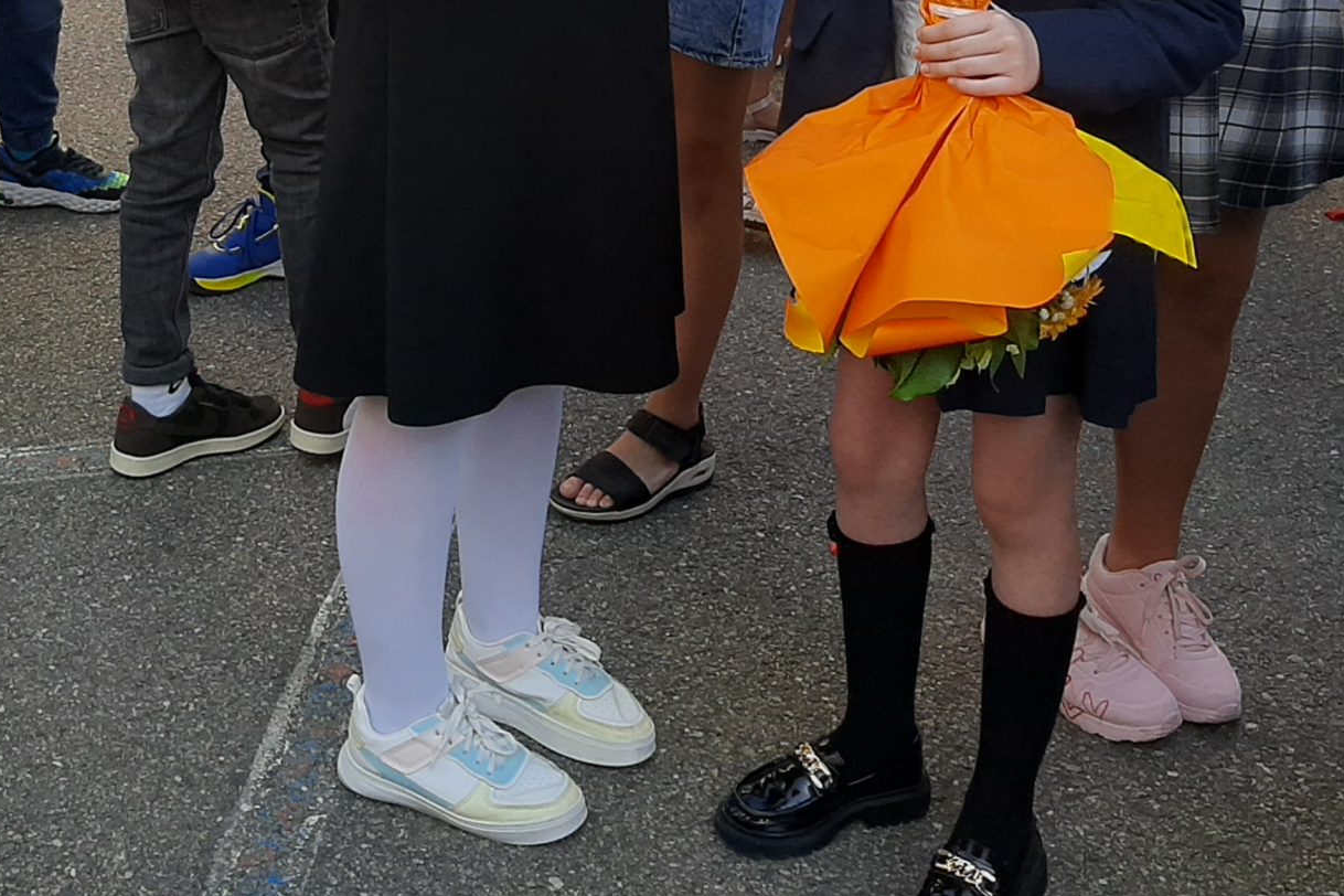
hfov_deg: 33.6
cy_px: -88
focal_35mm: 59
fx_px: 2202
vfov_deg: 21.8
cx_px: 445
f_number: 1.7
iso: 40
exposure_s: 1/512
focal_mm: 3.93
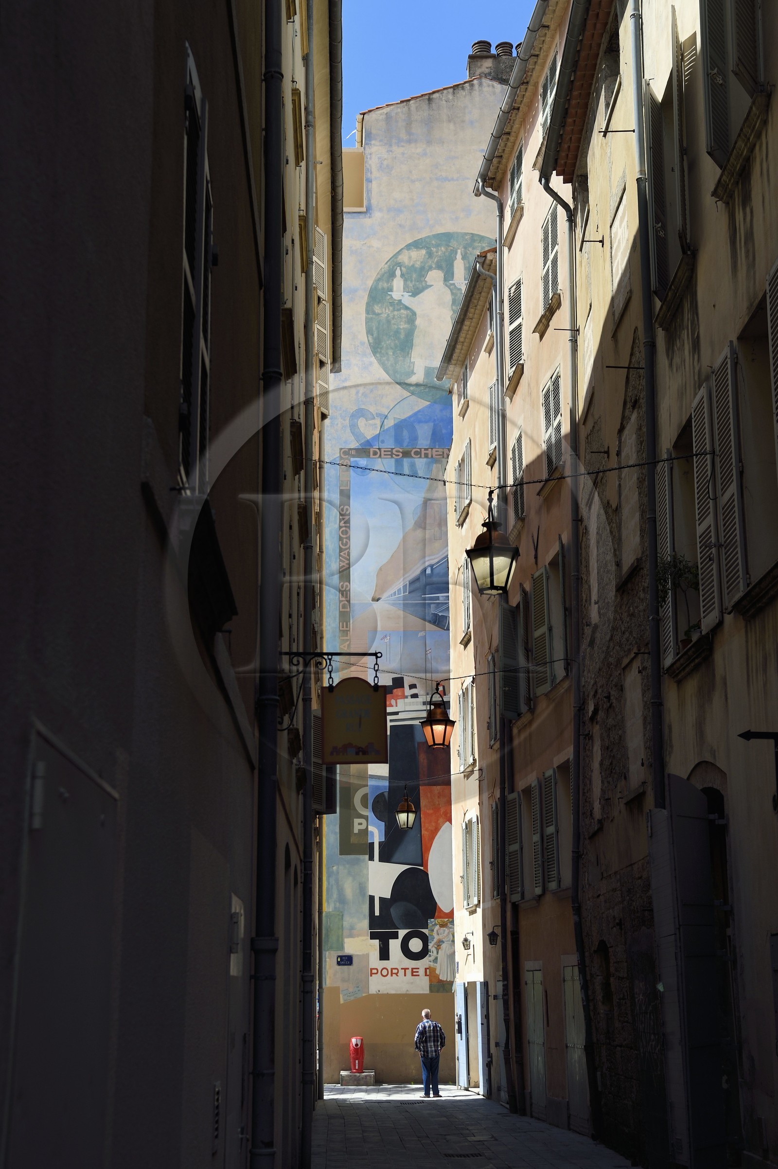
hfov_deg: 28.0
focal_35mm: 48
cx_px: 389
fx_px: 1558
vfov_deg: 41.1
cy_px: 584
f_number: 8
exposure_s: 1/500
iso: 200
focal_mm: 48
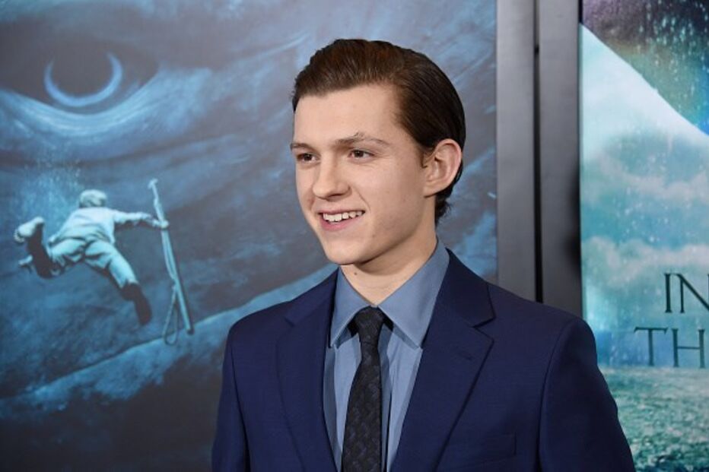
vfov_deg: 13.0
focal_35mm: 105
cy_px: 236
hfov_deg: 19.5
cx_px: 354
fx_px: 2067
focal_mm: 105
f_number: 5.6
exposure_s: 1/250
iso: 2000
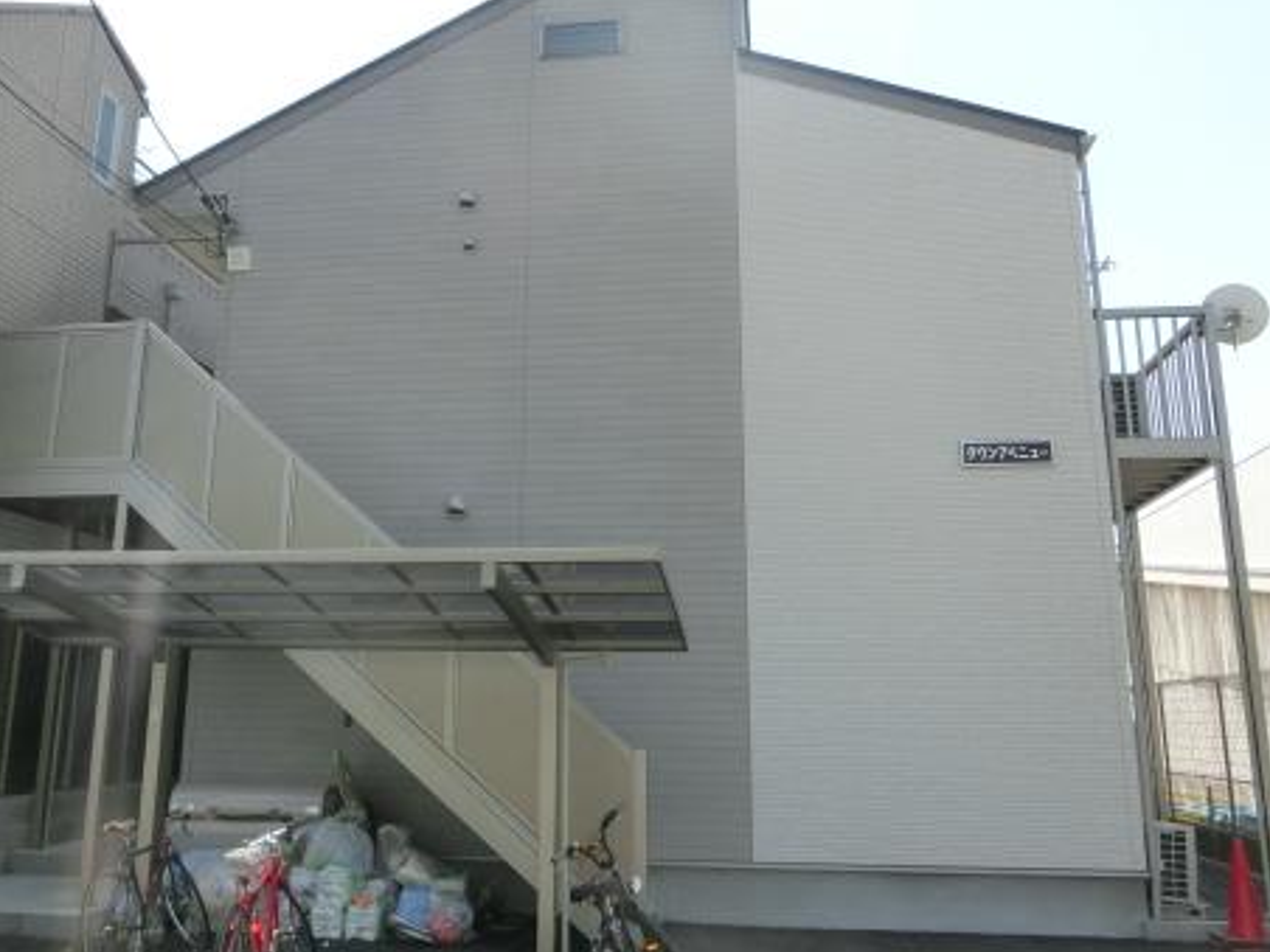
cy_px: 390
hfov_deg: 53.9
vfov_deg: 41.6
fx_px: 1247
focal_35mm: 34
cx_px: 576
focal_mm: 4.24
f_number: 3
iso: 100
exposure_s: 1/1000
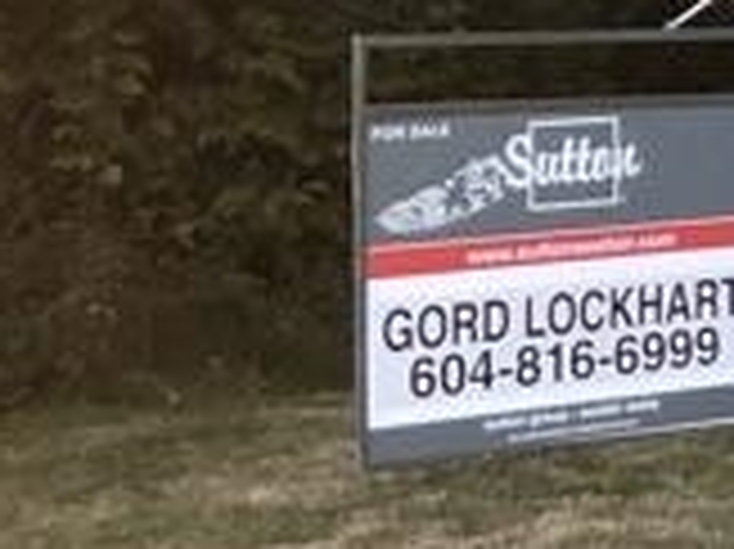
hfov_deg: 9.3
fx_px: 3729
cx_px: 2067
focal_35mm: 176
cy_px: 63
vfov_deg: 8.4
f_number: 1.8
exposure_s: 1/30
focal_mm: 3.99
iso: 25
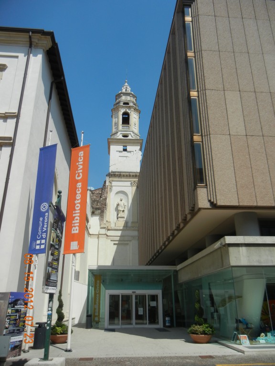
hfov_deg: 46.8
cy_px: 183
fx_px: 318
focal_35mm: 30
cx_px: 138
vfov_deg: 60.0
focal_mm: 5.4
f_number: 7
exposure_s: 1/615
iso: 160
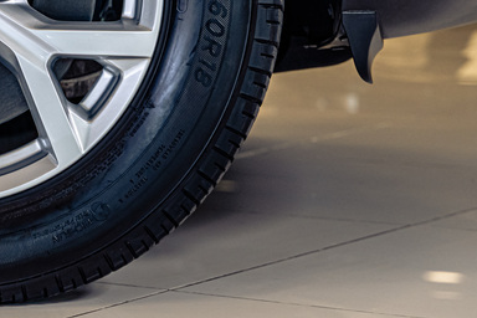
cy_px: -24
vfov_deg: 6.8
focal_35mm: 200
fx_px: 2650
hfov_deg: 10.2
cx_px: -52
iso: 640
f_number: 4
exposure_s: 1/160
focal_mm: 75
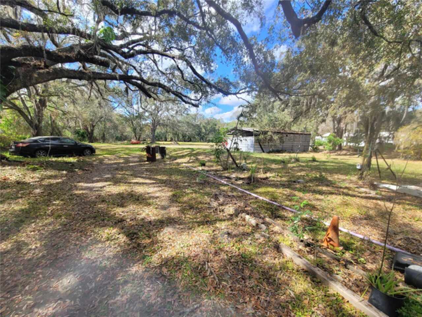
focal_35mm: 13
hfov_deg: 106.2
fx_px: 158
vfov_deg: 89.9
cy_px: 158
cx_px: 211
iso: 50
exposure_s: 1/591
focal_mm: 2.2
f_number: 2.2
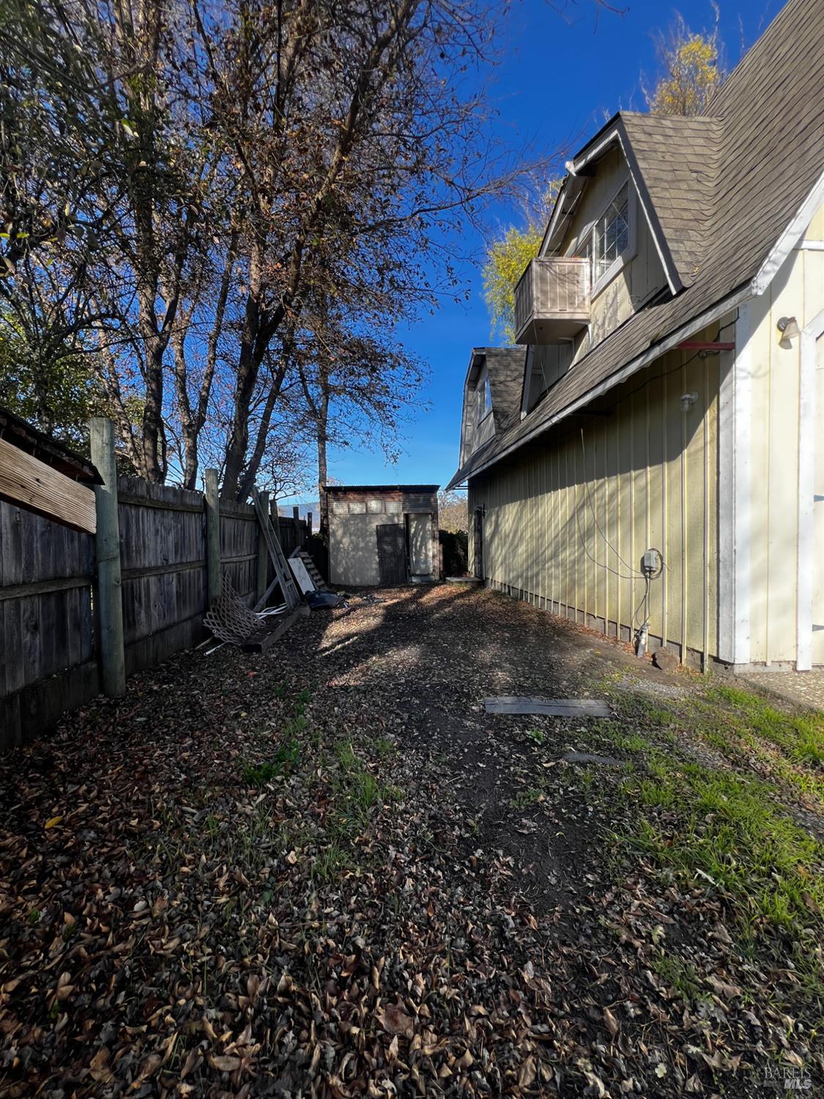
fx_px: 413
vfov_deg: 106.2
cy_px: 550
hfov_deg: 89.9
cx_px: 412
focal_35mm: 13
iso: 32
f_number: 1.8
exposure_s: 1/547
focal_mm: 1.57
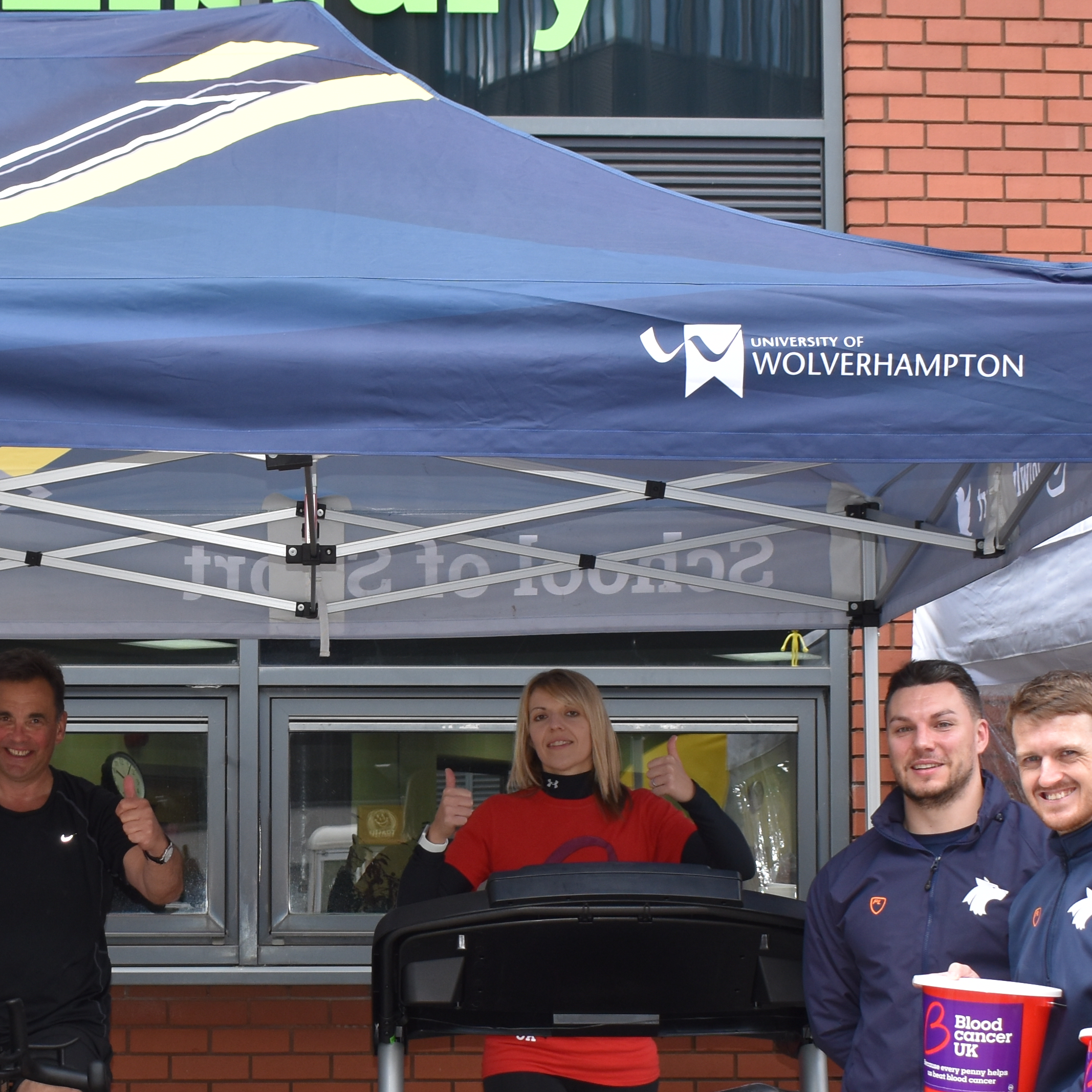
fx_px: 3069
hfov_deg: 20.1
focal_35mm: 86
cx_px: 334
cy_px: 753
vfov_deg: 20.1
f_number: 5
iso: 250
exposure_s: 1/200
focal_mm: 24
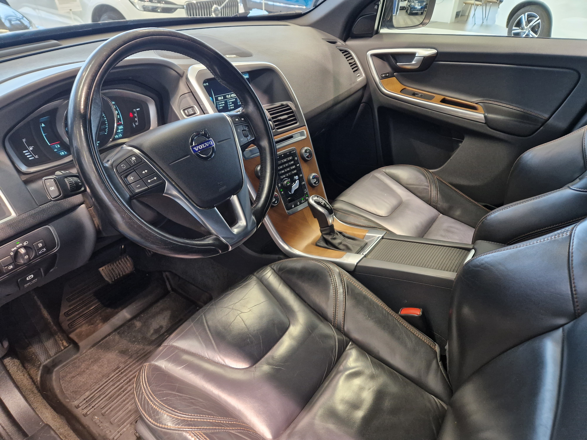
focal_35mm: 23
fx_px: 390
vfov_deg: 58.9
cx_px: 294
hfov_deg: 73.9
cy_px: 220
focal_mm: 5.4
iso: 320
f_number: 1.8
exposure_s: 1/100
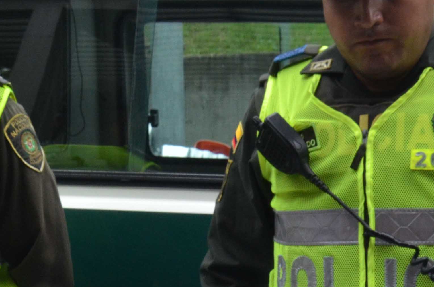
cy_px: 359
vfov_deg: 7.0
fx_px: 2334
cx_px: 182
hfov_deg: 10.6
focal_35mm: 194
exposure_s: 1/640
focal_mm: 40
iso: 800
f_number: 13
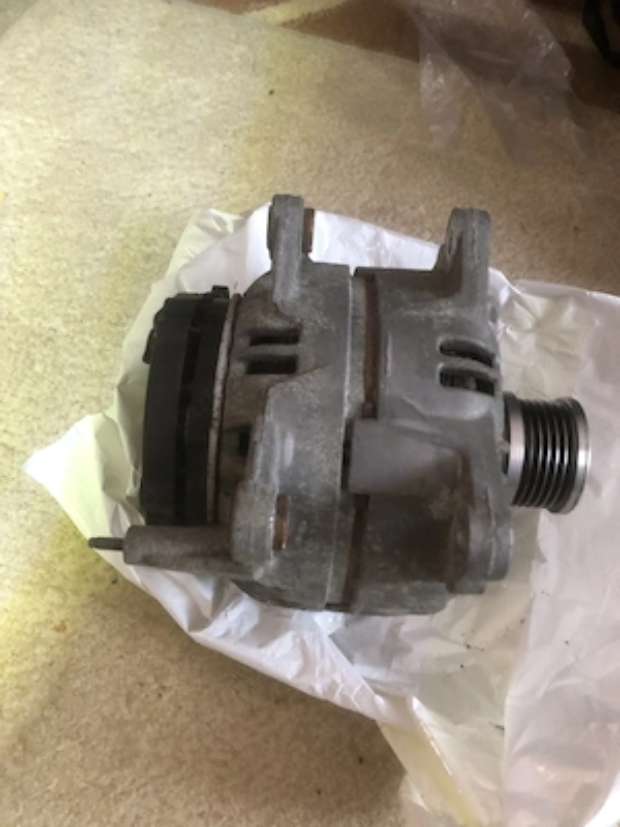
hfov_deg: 49.7
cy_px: 414
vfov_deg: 63.4
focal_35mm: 28
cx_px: 310
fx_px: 669
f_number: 1.8
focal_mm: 3.99
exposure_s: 1/8
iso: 100
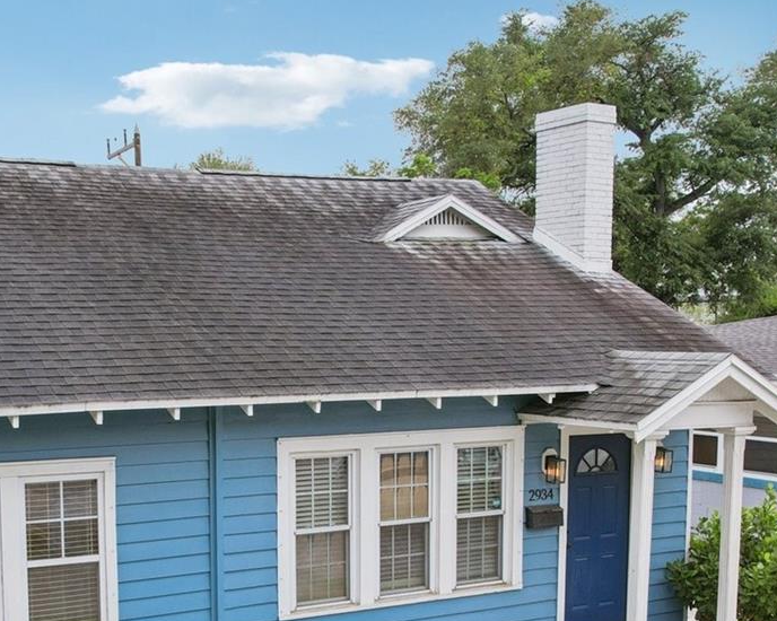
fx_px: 1104
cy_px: 548
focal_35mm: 48
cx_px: 285
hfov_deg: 38.5
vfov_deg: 30.2
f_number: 2.8
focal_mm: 8.4
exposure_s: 1/640
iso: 110
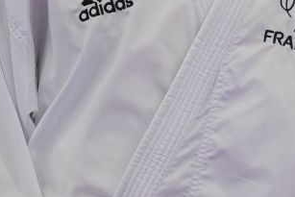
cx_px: 126
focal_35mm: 1172
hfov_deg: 1.8
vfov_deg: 1.2
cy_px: 46
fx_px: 9608
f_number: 2.8
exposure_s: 1/1000
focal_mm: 200
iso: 500
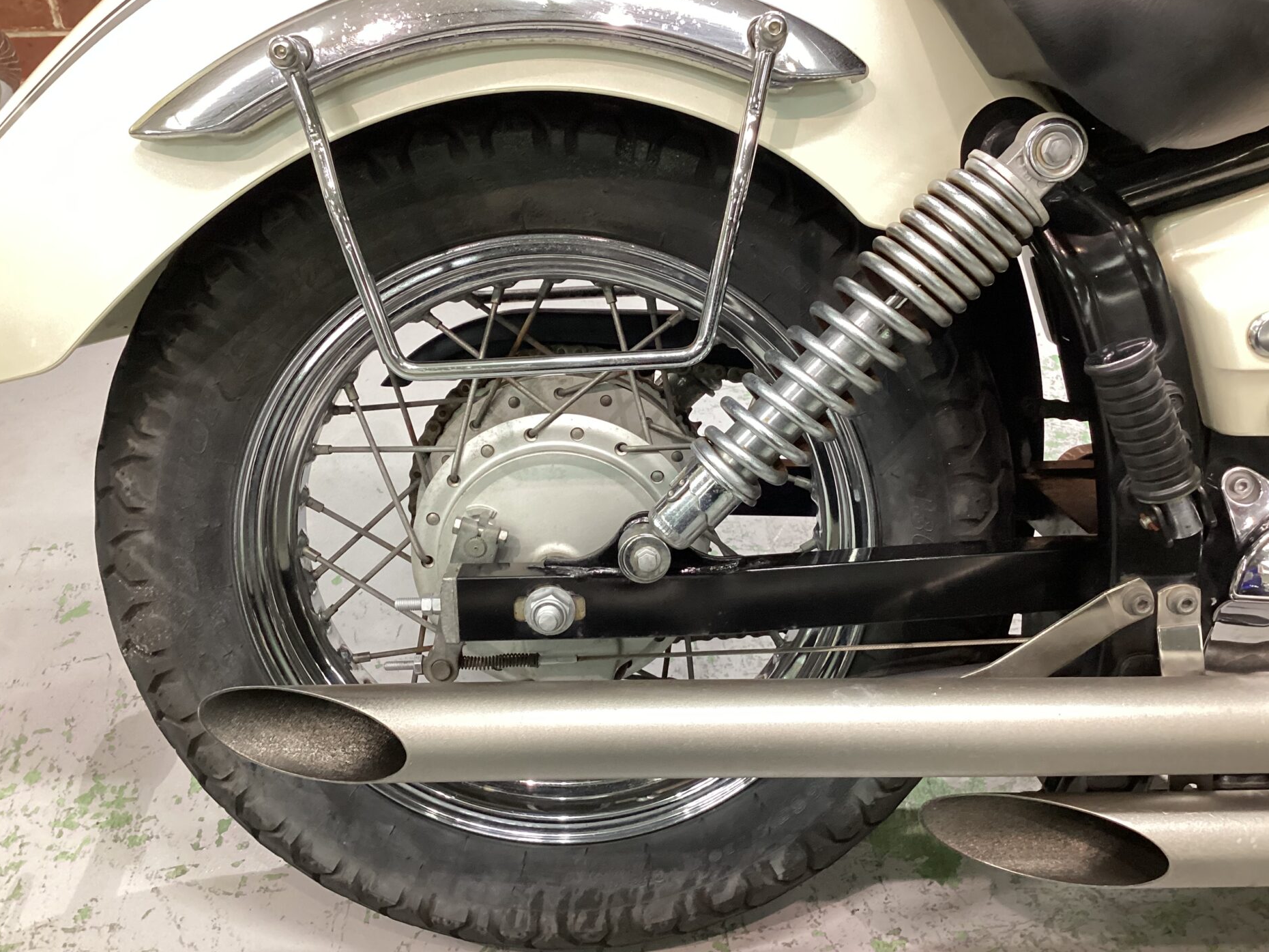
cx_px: 630
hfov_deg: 56.8
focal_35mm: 32
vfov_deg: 44.2
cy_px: 472
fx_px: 1173
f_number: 2.4
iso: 250
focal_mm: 3.3
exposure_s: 1/40
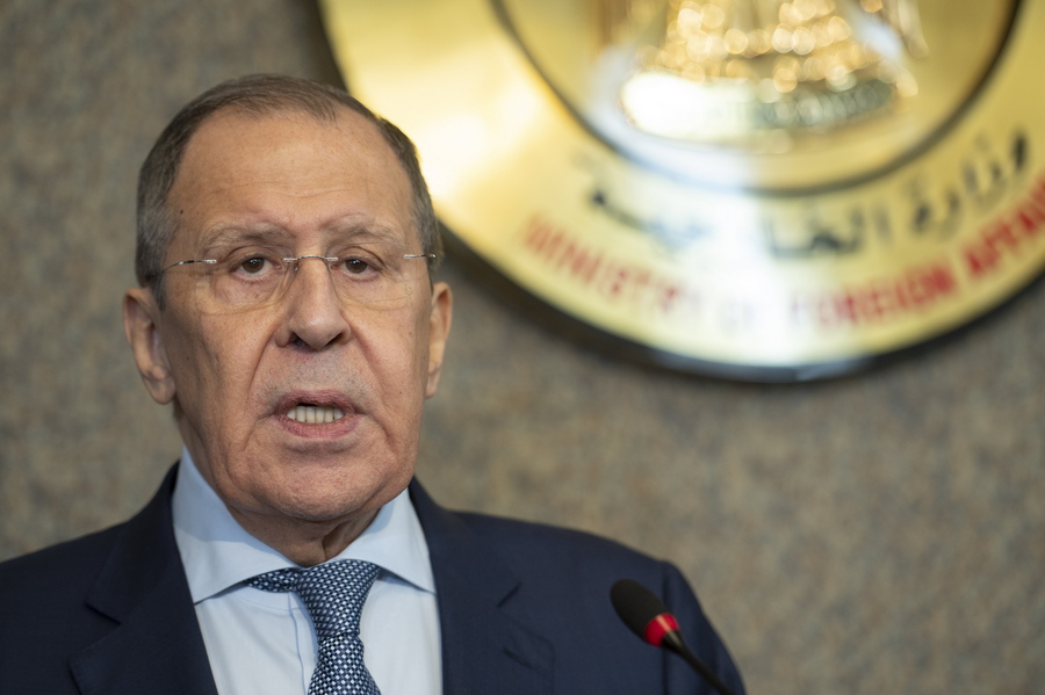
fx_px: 4642
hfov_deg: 12.8
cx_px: 522
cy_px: 348
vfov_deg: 8.6
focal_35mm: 160
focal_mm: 160
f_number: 2.8
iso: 1250
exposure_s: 1/125
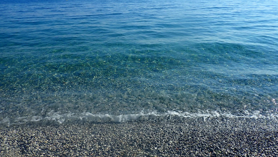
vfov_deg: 41.3
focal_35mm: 28
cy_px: 62
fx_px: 206
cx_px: 140
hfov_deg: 67.9
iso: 100
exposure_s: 1/200
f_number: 8
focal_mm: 4.5
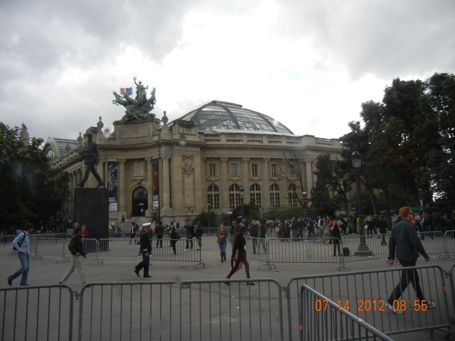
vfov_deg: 46.8
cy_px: 170
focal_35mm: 30
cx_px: 228
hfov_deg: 60.0
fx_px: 394
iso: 160
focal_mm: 5.4
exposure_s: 1/636
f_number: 3.5
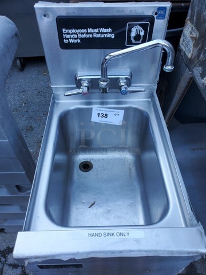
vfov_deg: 67.3
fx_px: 206
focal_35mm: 26
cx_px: 103
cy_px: 138
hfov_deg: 53.1
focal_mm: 4.3
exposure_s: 1/120
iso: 64
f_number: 2.4
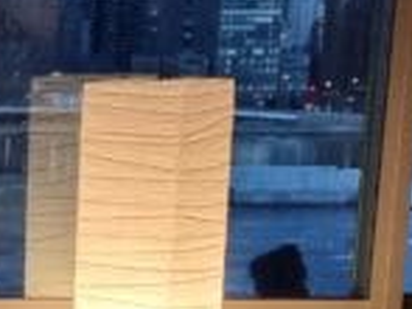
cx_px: -359
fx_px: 2153
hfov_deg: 10.2
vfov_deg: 7.8
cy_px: 615
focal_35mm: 181
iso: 400
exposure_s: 1/41
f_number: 1.8
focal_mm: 5.4
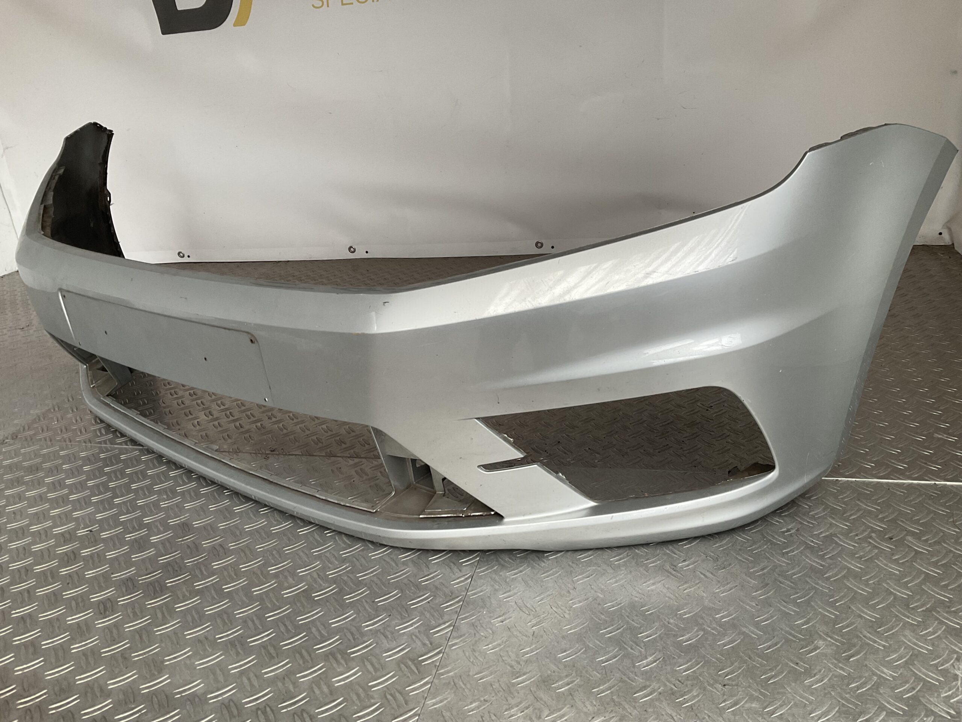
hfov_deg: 61.7
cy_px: 361
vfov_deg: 48.2
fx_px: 806
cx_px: 481
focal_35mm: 29
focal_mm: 3
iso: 64
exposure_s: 1/100
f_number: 1.8
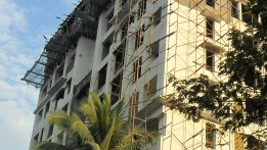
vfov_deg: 16.7
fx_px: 510
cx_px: 212
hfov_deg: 28.7
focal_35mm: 72
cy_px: 103
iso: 100
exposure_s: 1/500
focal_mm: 4.9
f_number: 3.5
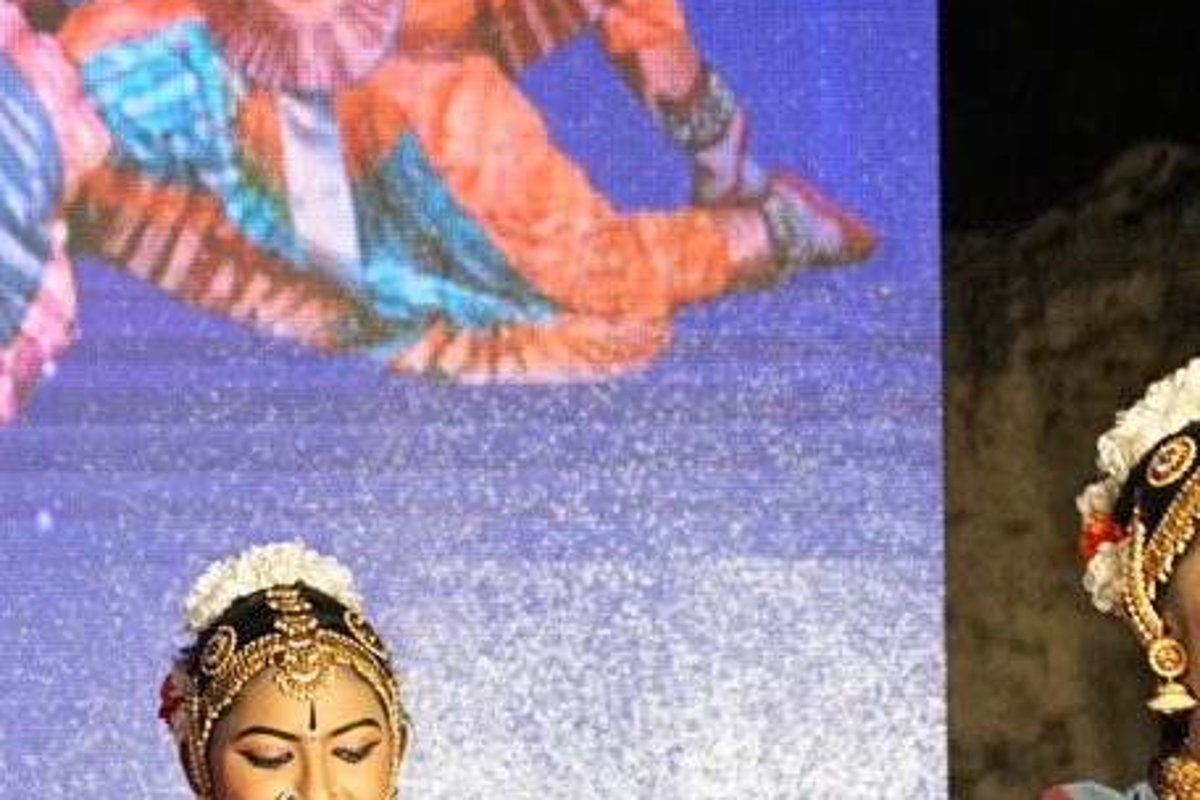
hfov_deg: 6.4
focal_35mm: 322
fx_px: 10732
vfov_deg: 4.2
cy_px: 1193
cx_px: 199
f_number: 4
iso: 1250
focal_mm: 105
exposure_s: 1/250
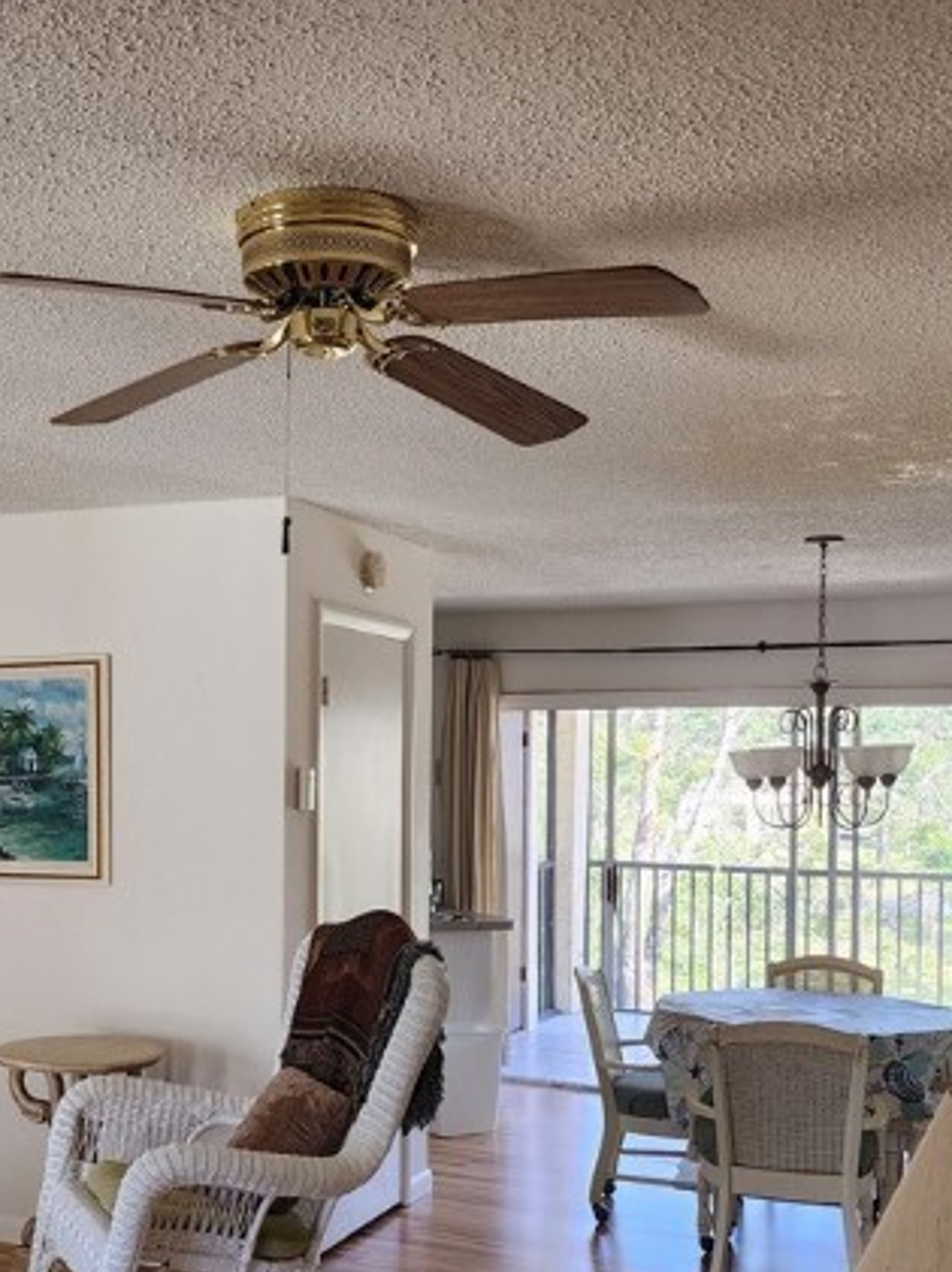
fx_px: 1542
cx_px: 278
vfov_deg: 44.5
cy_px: 783
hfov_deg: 33.8
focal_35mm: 42
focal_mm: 6.4
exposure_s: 1/120
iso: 200
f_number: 1.8
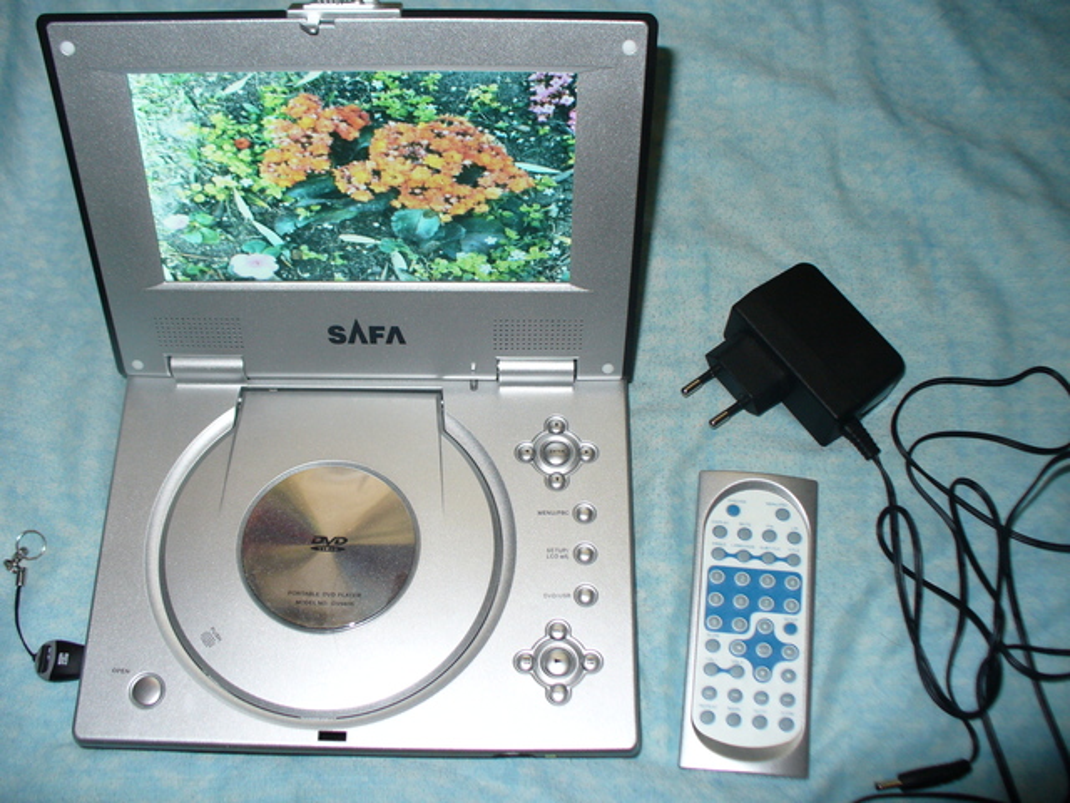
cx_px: 535
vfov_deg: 38.7
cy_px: 402
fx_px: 1144
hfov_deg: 50.1
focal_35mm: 37
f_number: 2.8
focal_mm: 6.1
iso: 100
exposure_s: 1/30
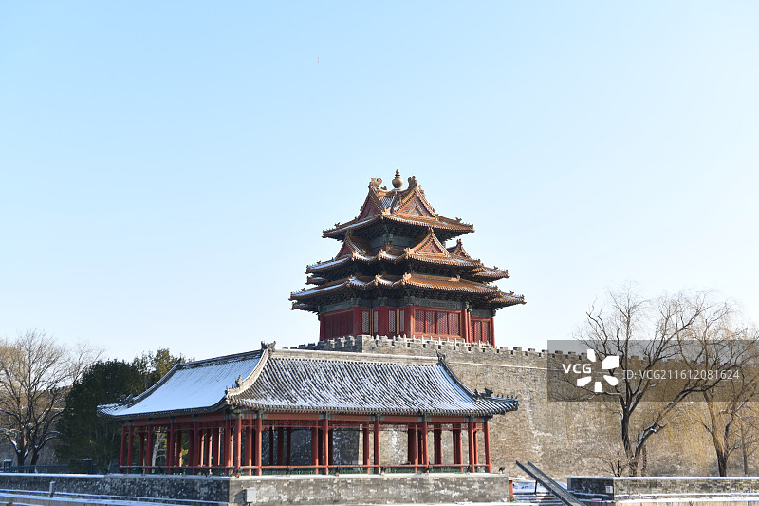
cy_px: 253
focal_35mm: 55
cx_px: 380
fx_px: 1159
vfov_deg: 24.6
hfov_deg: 36.3
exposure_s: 1/250
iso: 160
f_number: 7.1
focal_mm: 55
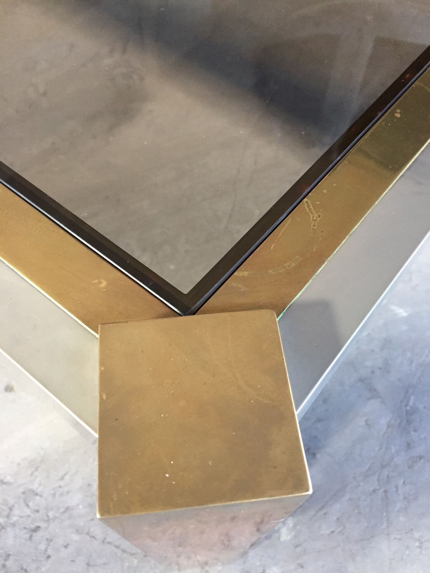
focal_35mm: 29
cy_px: 286
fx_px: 480
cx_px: 215
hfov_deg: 48.2
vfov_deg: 61.7
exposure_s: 1/33
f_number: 2.2
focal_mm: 4.15
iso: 200
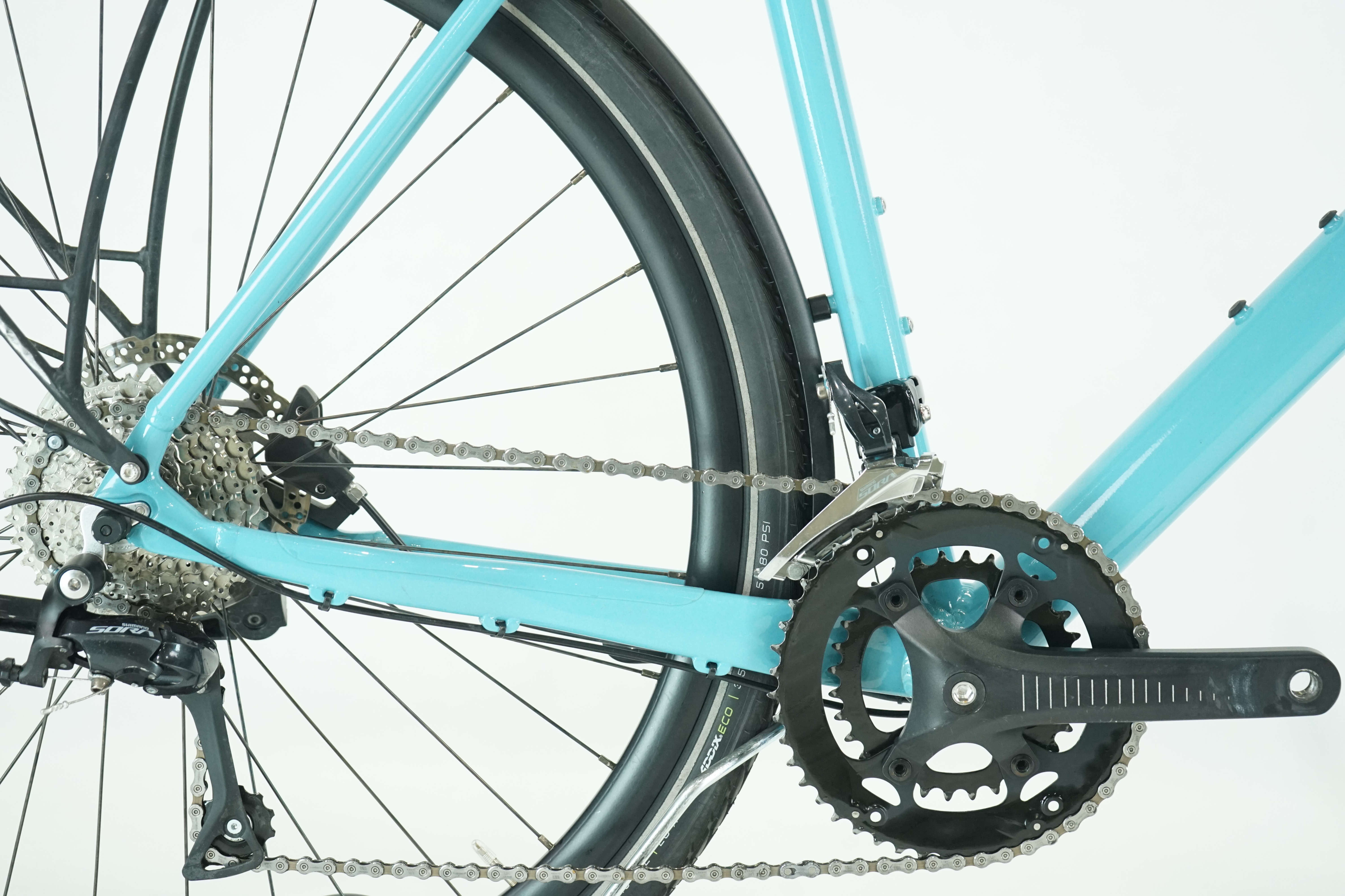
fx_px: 2241
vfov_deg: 22.6
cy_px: 448
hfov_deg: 33.4
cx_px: 672
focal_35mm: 60
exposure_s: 1/200
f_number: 5.6
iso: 2500
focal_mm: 60
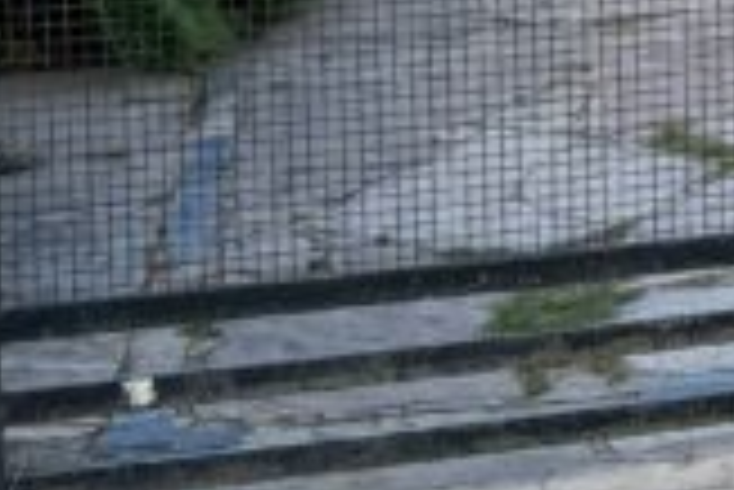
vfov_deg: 8.4
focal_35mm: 157
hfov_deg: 11.2
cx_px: 1693
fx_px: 3204
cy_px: -436
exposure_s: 1/1585
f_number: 1.78
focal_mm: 6.76
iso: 100
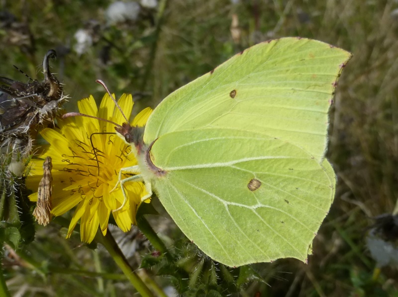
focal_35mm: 25
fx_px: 287
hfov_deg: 69.5
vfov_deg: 54.8
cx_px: 199
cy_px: 148
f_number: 4
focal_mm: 4.3
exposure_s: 1/640
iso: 100
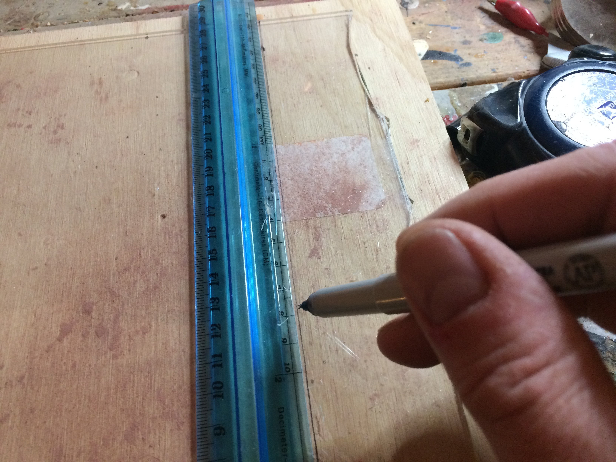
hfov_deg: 61.7
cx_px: 308
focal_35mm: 29
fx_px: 516
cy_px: 231
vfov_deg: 48.2
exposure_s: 1/30
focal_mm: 4.15
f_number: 2.2
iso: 125
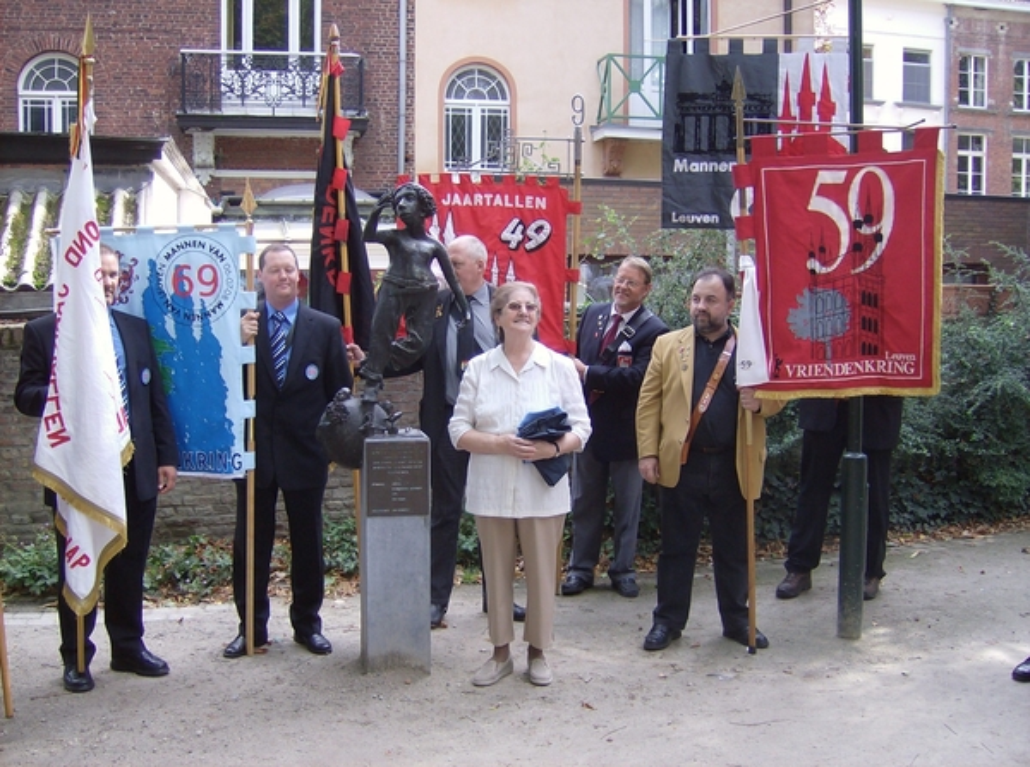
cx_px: 515
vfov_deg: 39.5
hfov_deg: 51.5
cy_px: 384
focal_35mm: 36
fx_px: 1069
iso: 100
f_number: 2.8
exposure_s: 1/139
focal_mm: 6
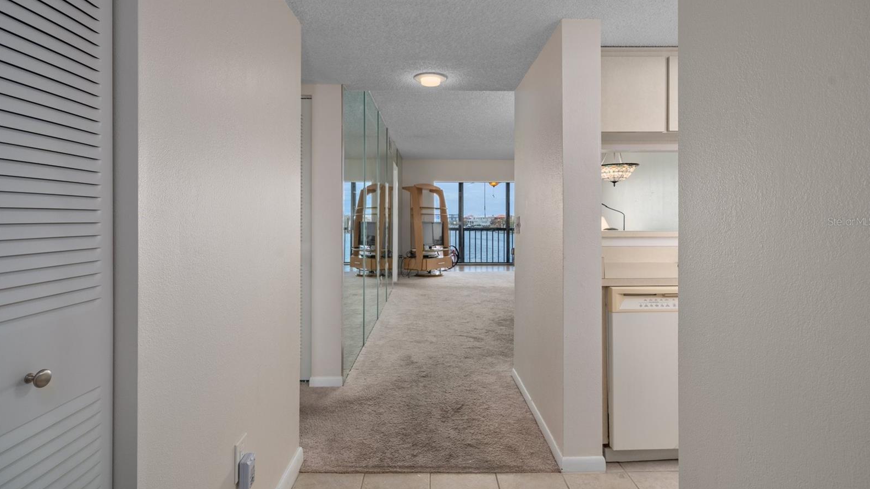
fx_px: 415
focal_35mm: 18
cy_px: 221
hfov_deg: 92.7
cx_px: 437
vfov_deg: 60.9
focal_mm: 17
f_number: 8
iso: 320
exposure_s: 1/1.67
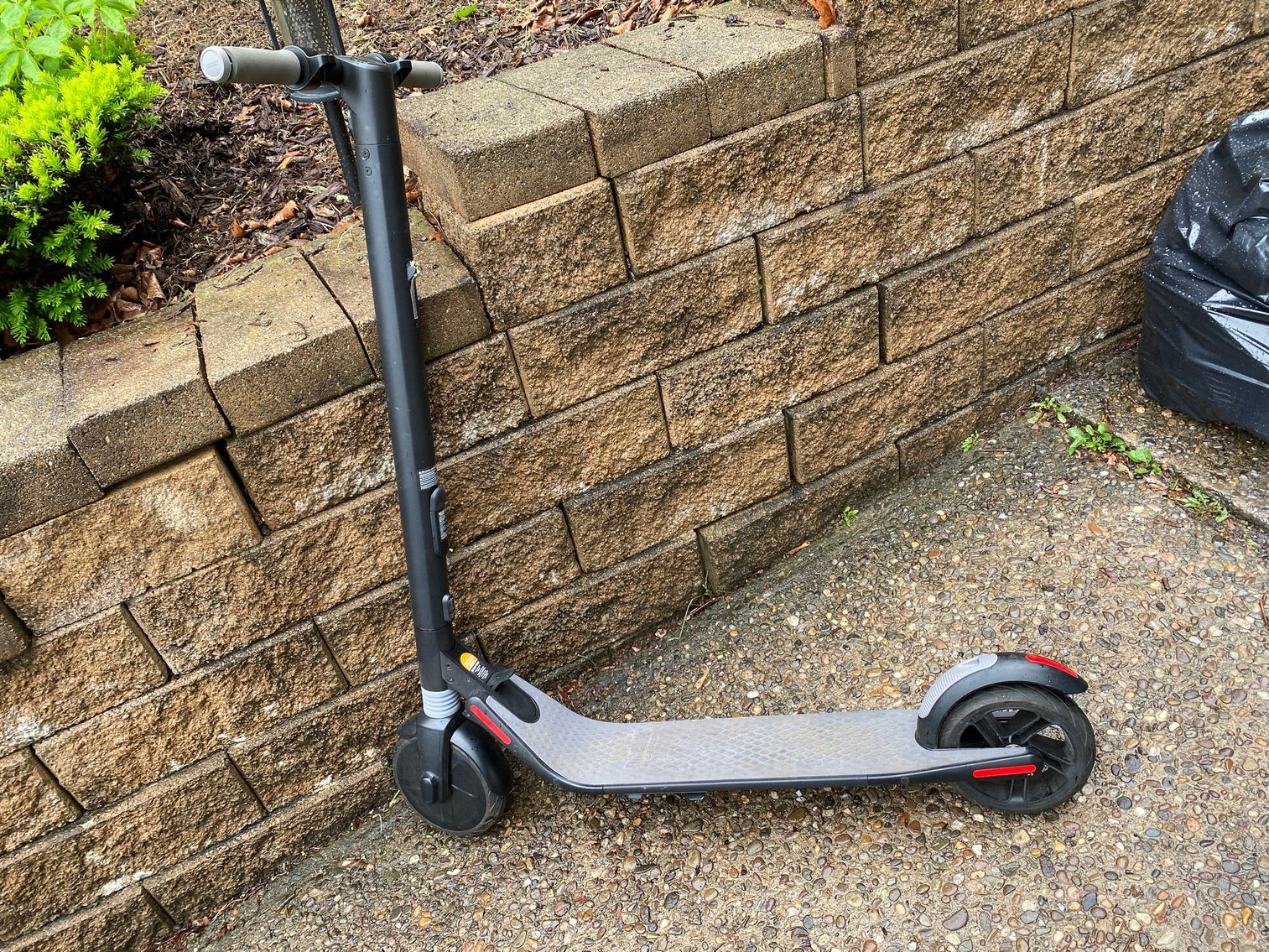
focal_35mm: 26
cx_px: 634
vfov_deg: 53.1
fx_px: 953
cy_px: 476
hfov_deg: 67.3
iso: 64
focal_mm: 4.25
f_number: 1.8
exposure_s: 1/121
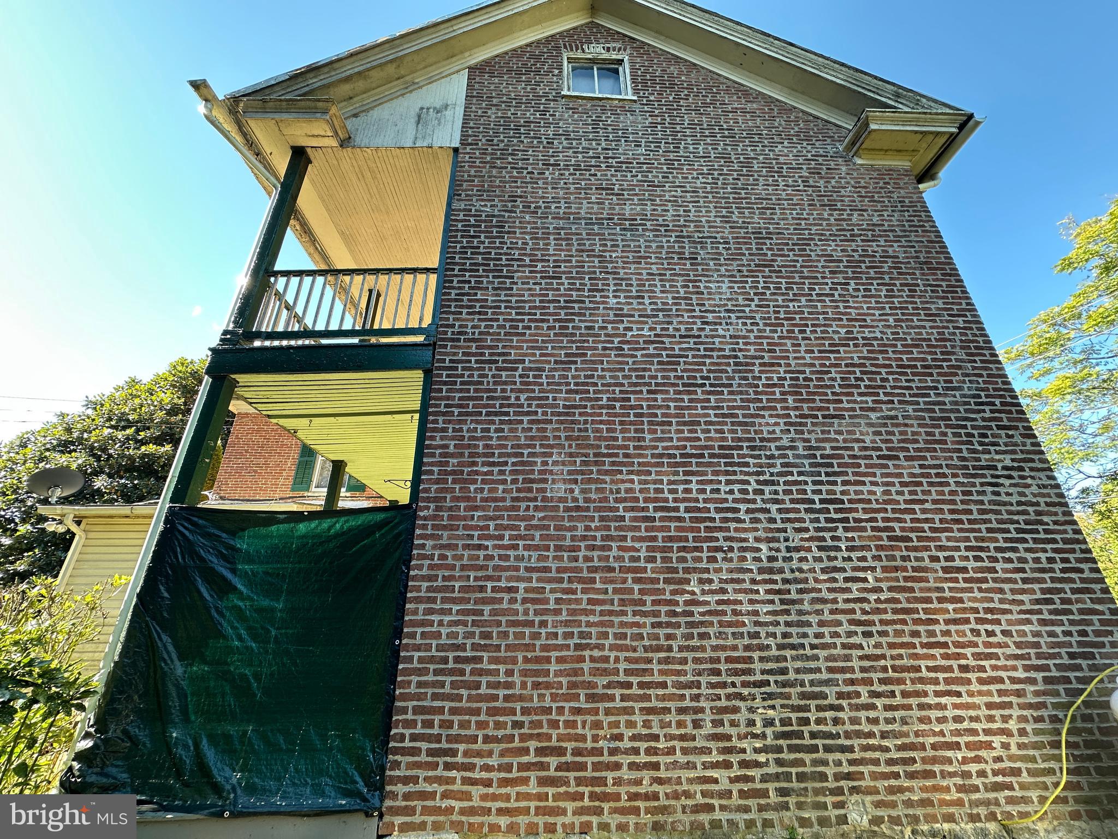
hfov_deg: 102.1
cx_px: 559
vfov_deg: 85.7
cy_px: 420
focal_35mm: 14
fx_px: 452
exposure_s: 1/99
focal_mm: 2.22
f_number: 2.2
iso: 50
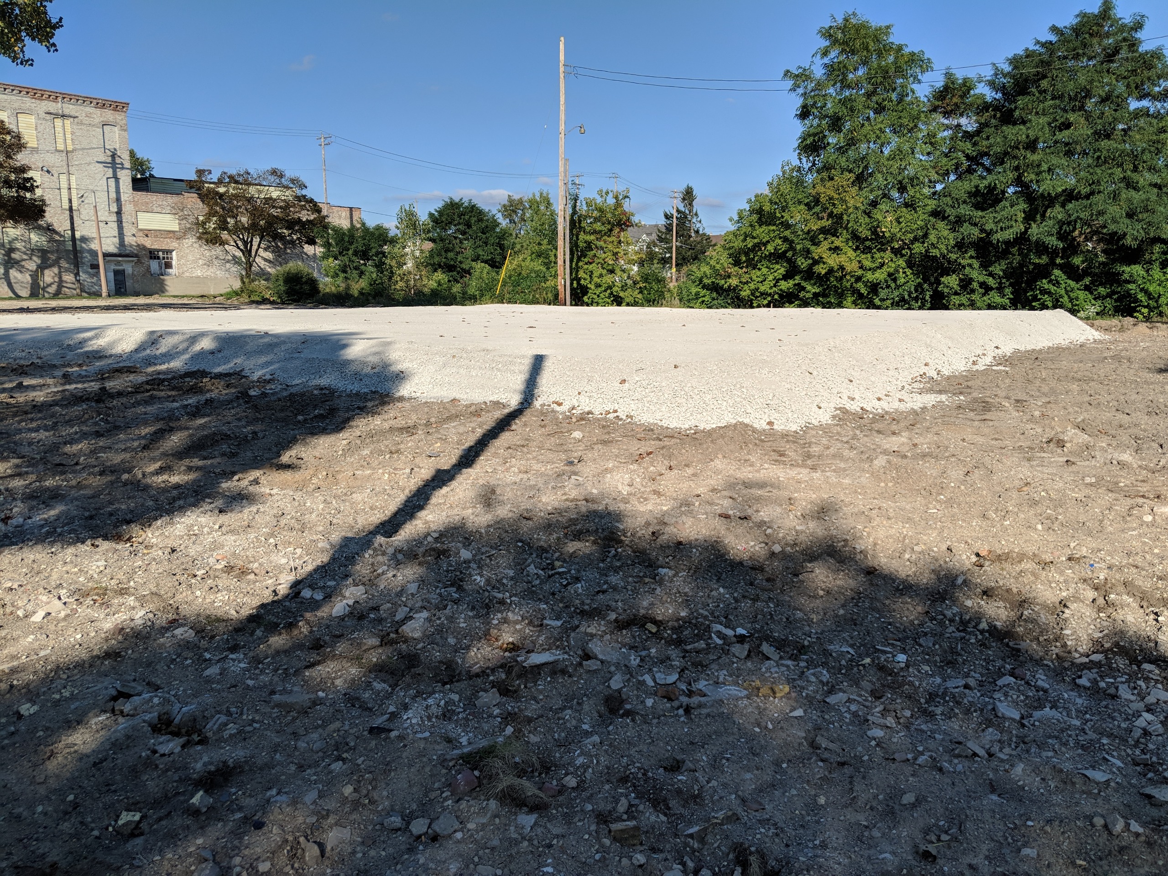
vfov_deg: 51.4
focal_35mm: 27
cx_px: 584
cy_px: 438
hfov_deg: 65.3
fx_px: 911
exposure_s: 1/3344
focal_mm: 4.44
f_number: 1.8
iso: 52
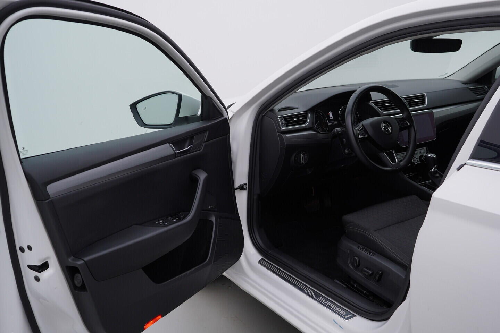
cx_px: 250
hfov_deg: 53.1
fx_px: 500
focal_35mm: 36
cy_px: 166
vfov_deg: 36.9
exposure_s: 1/80
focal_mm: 24
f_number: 4.5
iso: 125
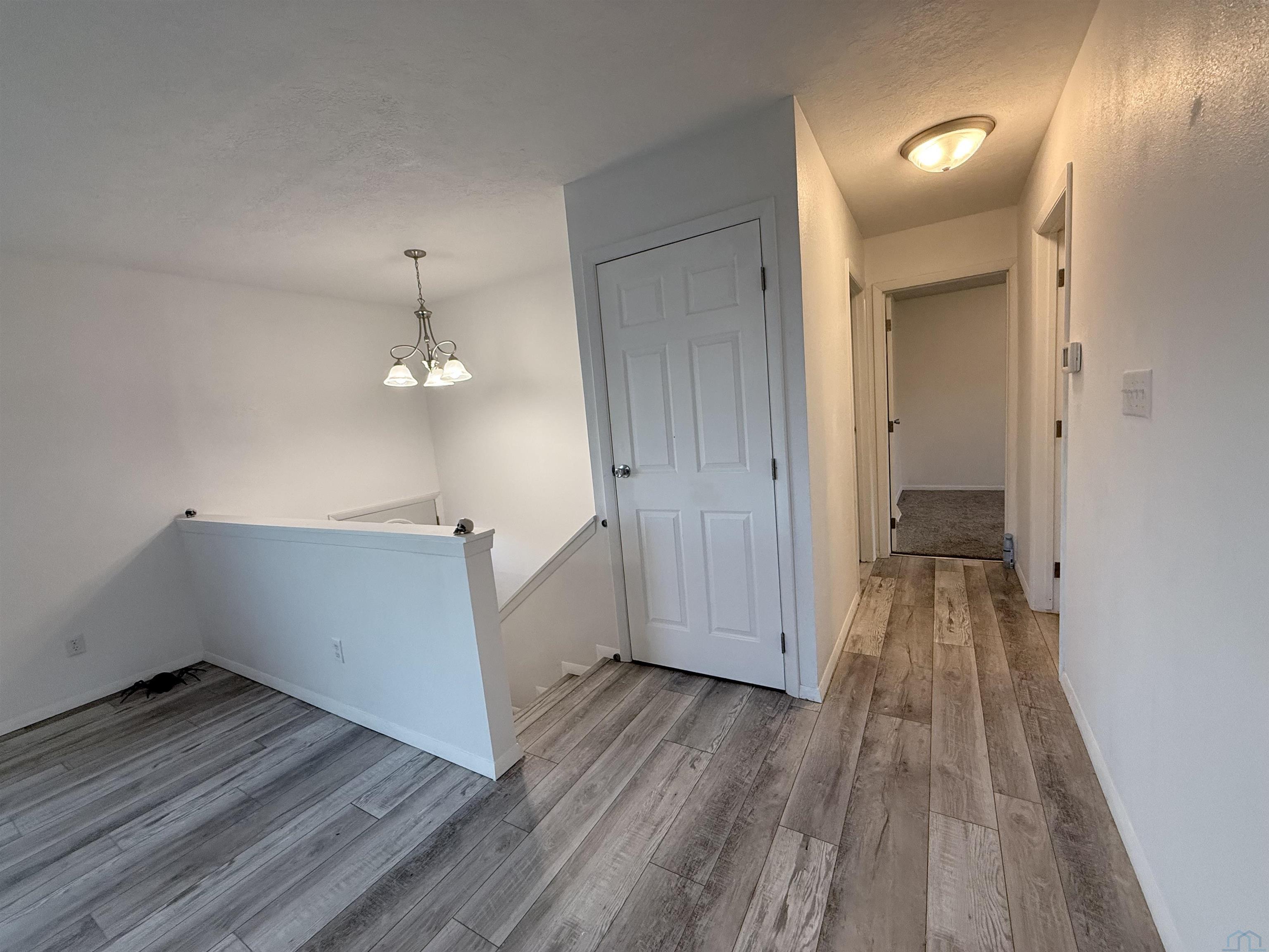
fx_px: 513
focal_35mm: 14
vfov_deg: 85.7
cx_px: 634
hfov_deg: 102.1
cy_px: 476
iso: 250
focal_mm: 2.22
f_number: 2.2
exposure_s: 1/120
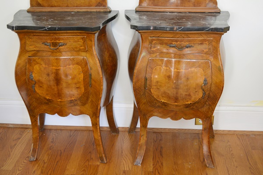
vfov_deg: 28.1
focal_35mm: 48
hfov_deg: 41.1
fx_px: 351
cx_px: 132
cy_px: 88
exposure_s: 1/30
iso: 800
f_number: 4.8
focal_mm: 32
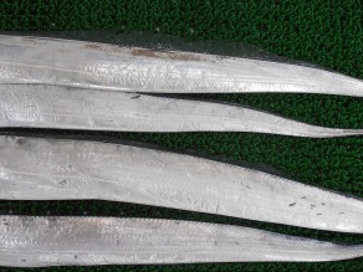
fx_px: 598
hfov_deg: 33.6
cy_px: 159
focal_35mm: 57
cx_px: 133
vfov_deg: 25.6
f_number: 3.2
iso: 80
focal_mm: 4.6
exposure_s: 1/60
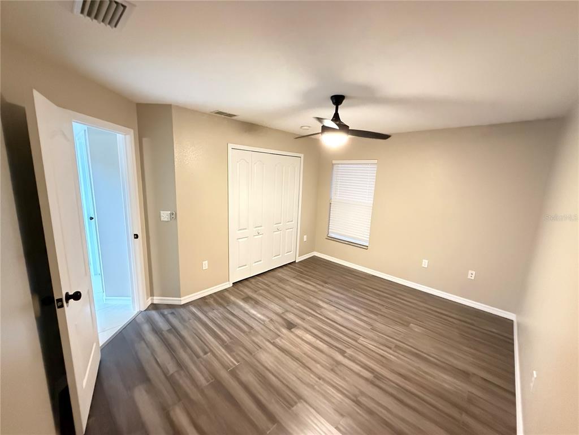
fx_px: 234
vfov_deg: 85.7
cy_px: 218
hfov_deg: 102.1
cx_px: 290
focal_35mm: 14
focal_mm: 2.22
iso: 1250
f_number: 2.2
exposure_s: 1/40
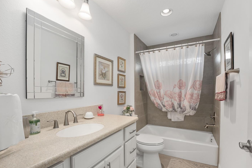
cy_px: 88
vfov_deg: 73.7
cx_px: 131
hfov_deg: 96.7
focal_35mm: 16
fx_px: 112
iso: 400
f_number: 7.1
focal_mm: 14
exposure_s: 1/15
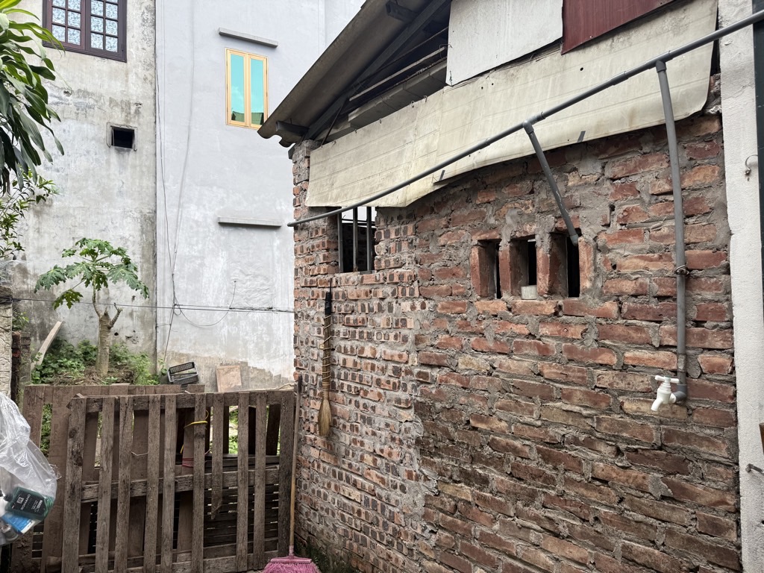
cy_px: 286
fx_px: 530
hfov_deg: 71.6
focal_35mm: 24
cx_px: 382
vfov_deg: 56.8
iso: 80
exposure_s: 1/342
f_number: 1.78
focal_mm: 6.76
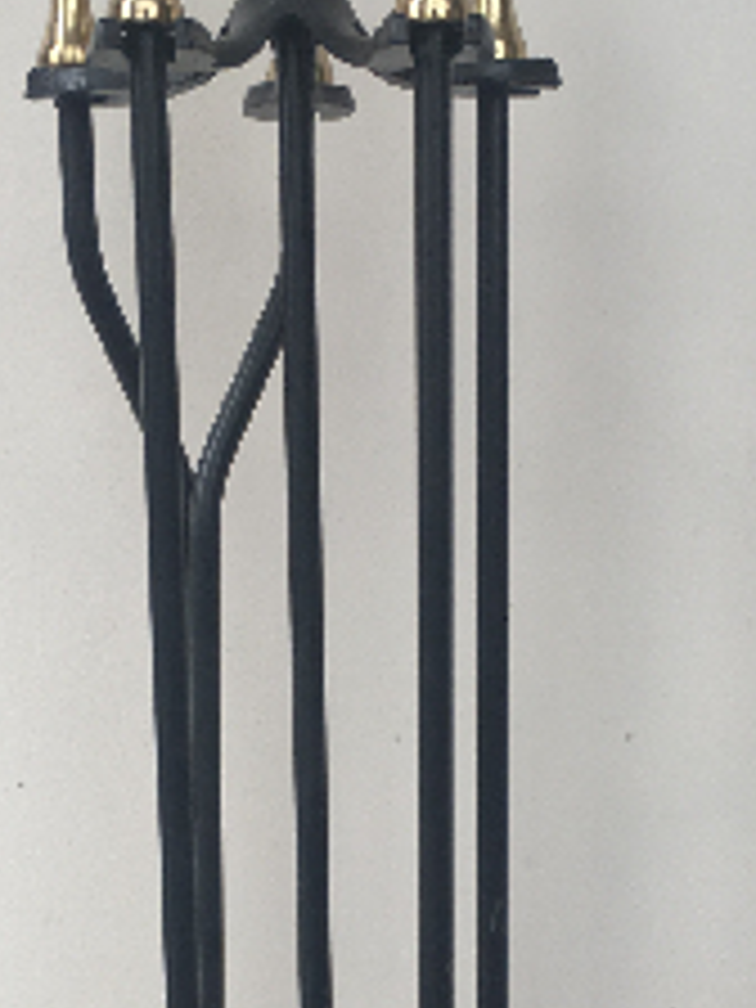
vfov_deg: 23.0
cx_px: 356
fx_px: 2417
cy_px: 909
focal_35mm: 83
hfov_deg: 17.8
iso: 25
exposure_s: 1/191
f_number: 2.2
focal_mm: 4.15
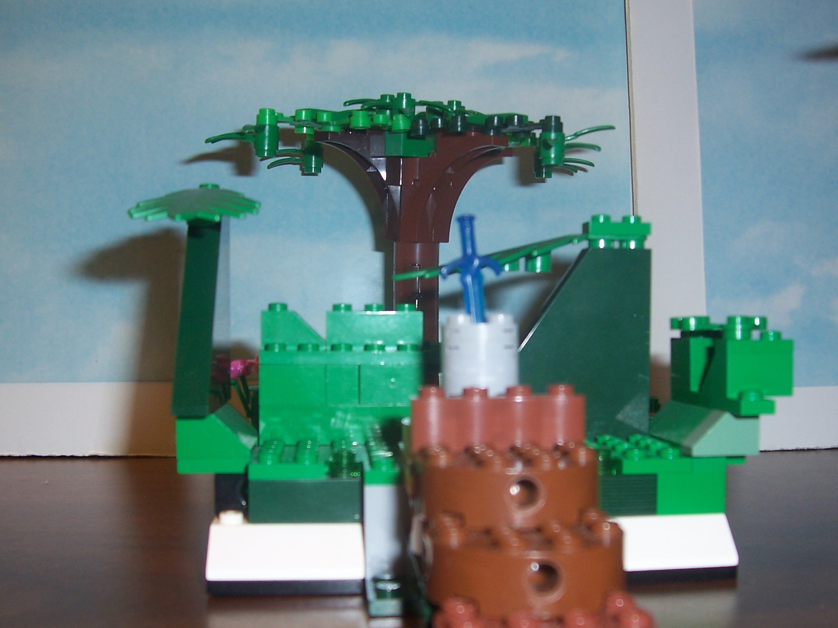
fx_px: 992
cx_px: 469
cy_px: 327
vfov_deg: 35.1
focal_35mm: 41
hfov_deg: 45.7
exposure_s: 1/60
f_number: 2.7
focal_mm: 5.6
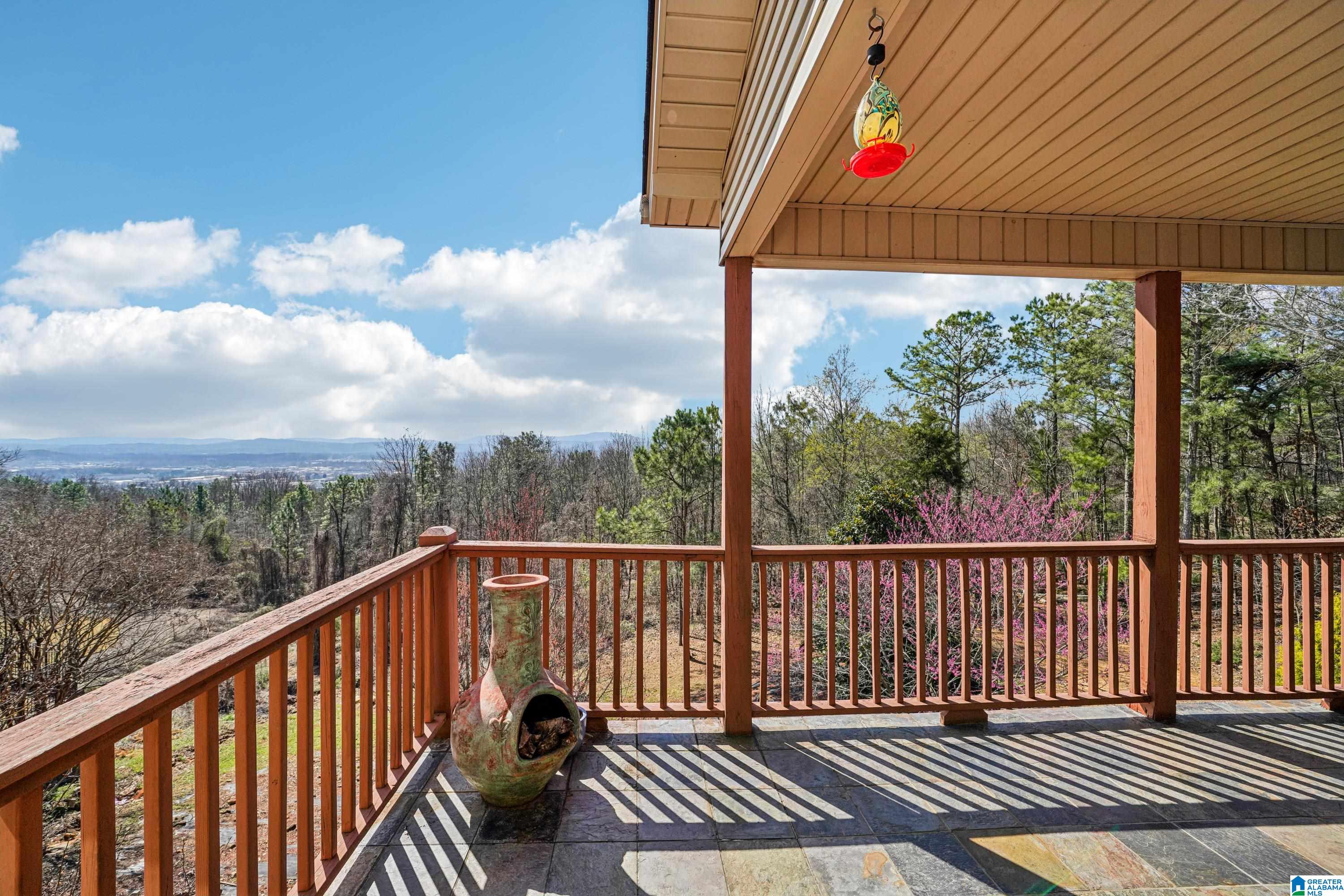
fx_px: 523
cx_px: 672
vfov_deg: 81.2
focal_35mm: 14
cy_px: 448
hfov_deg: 104.3
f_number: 8
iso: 400
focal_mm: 14
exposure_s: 1/1000
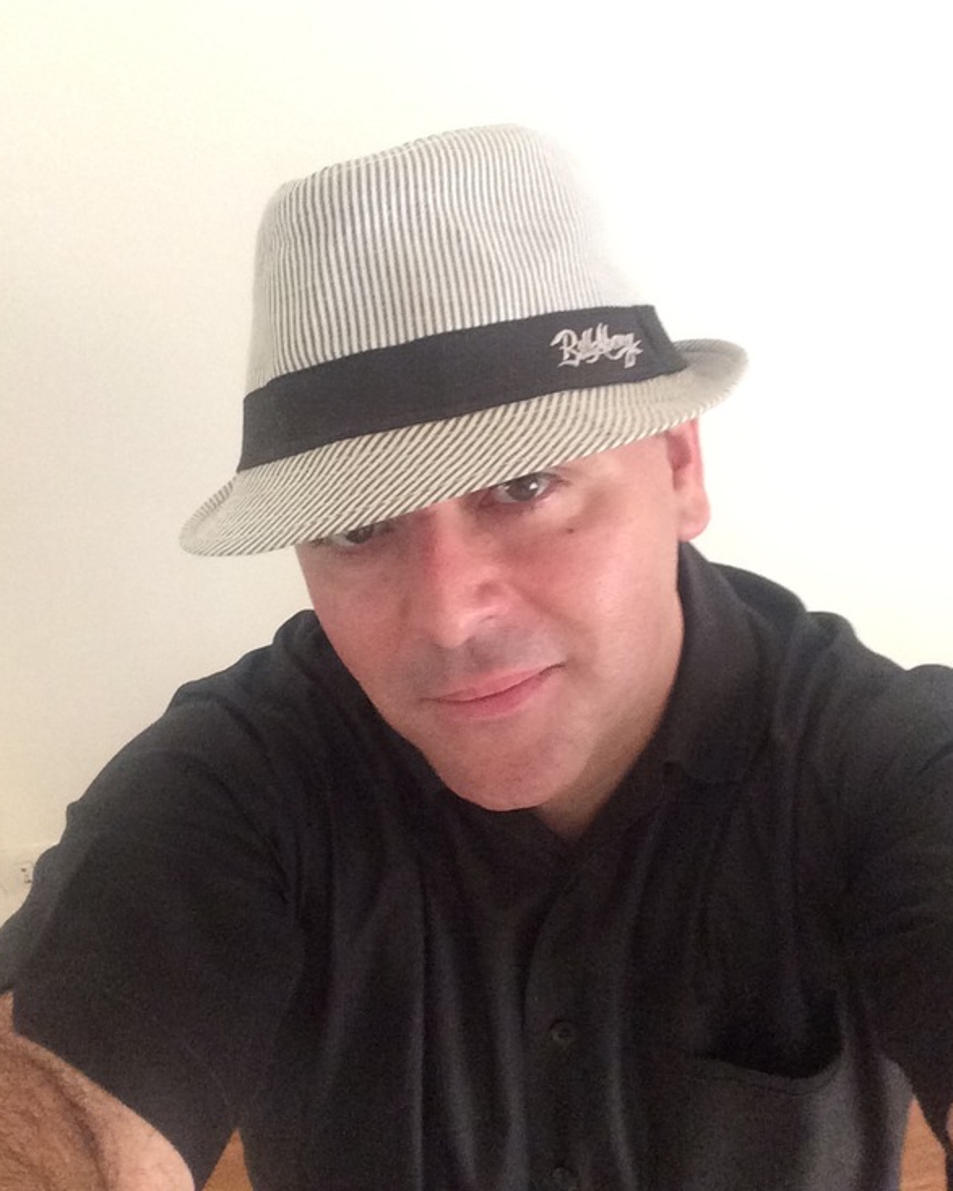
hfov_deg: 44.5
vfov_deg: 54.2
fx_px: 1164
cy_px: 544
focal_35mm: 33
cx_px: 471
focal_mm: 2.15
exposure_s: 1/33
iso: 500
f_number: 2.4
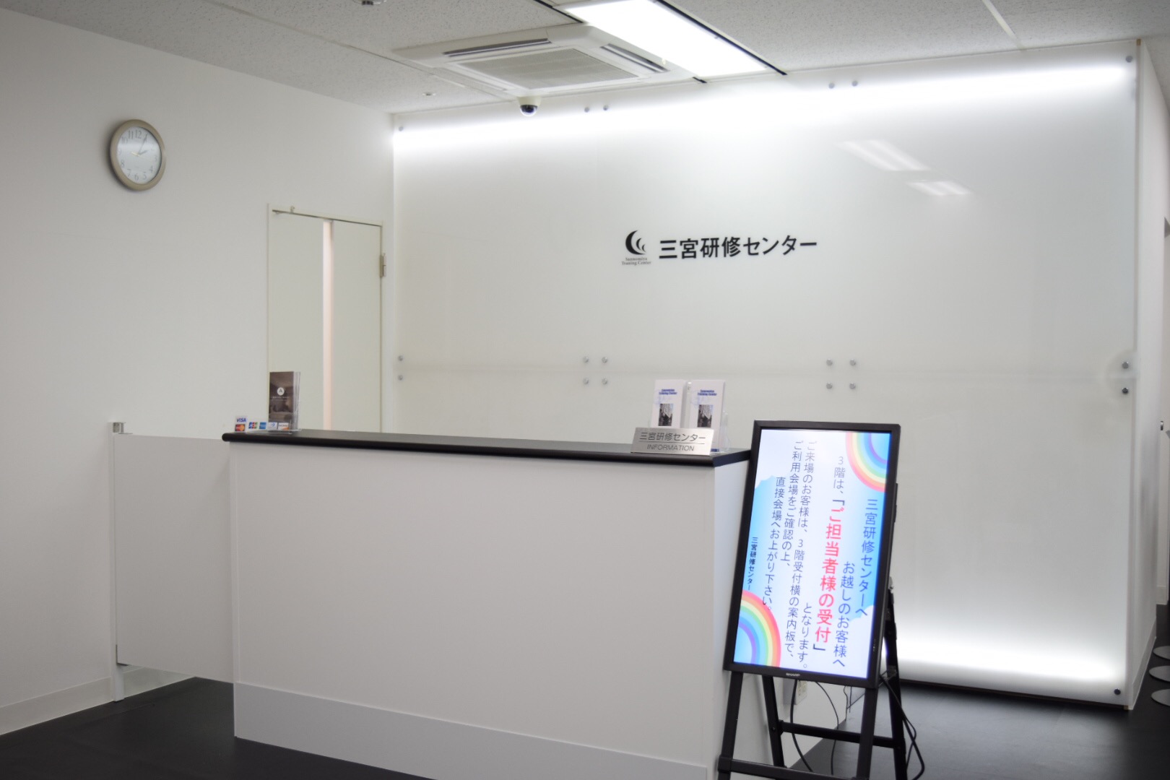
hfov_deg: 51.3
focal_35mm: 38
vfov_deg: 35.5
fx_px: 1219
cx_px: 585
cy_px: 390
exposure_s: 1/80
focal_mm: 25
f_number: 4.5
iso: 400
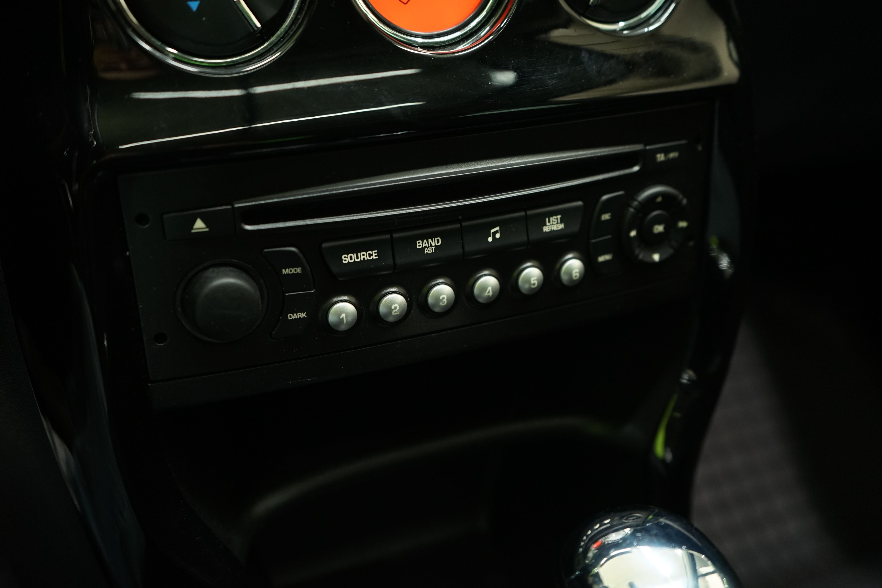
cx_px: 441
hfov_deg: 53.1
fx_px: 882
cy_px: 294
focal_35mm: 36
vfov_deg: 36.9
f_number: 4
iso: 1000
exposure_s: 1/15
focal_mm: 36
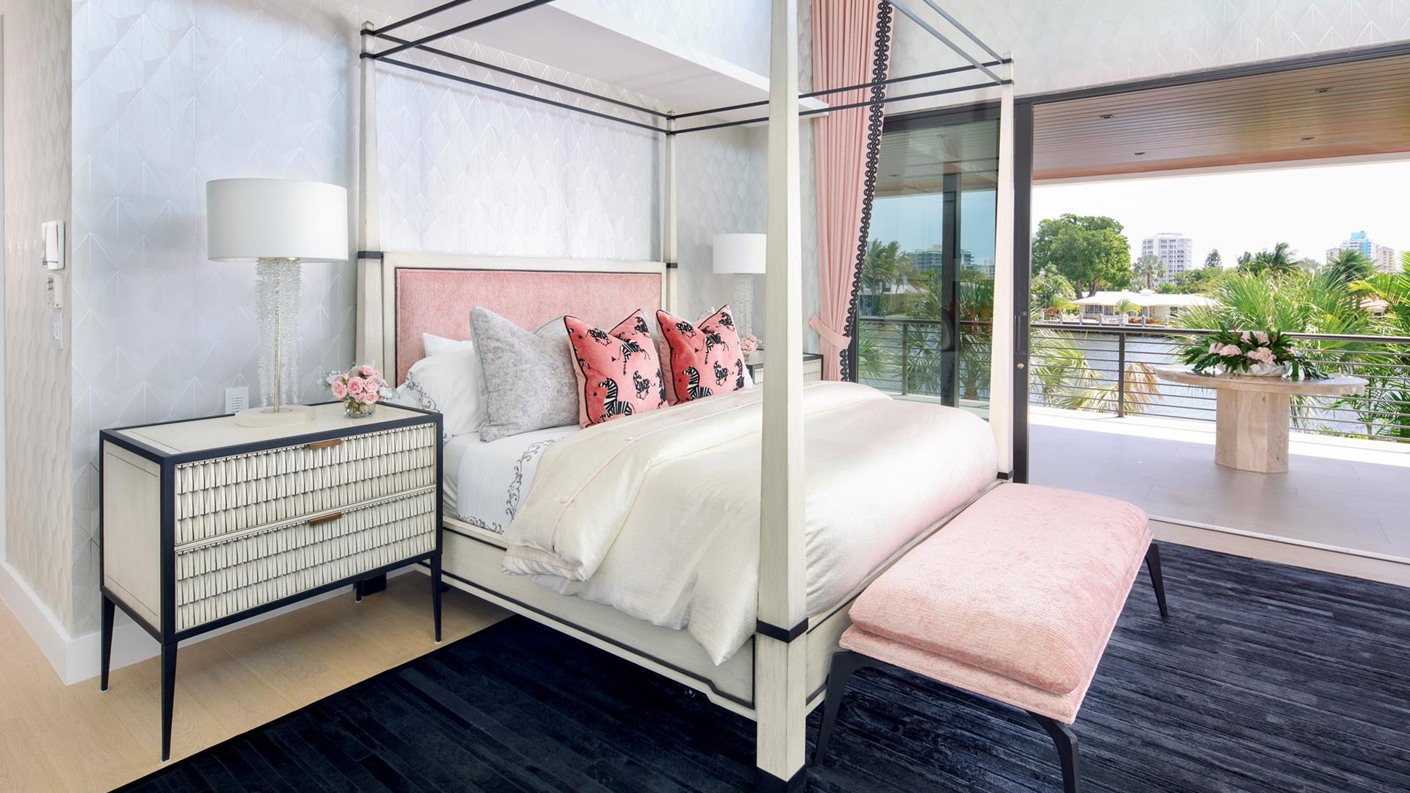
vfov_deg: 57.8
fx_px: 710
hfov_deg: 89.6
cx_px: 716
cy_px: 315
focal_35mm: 19
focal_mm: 17
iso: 200
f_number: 11
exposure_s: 1/25
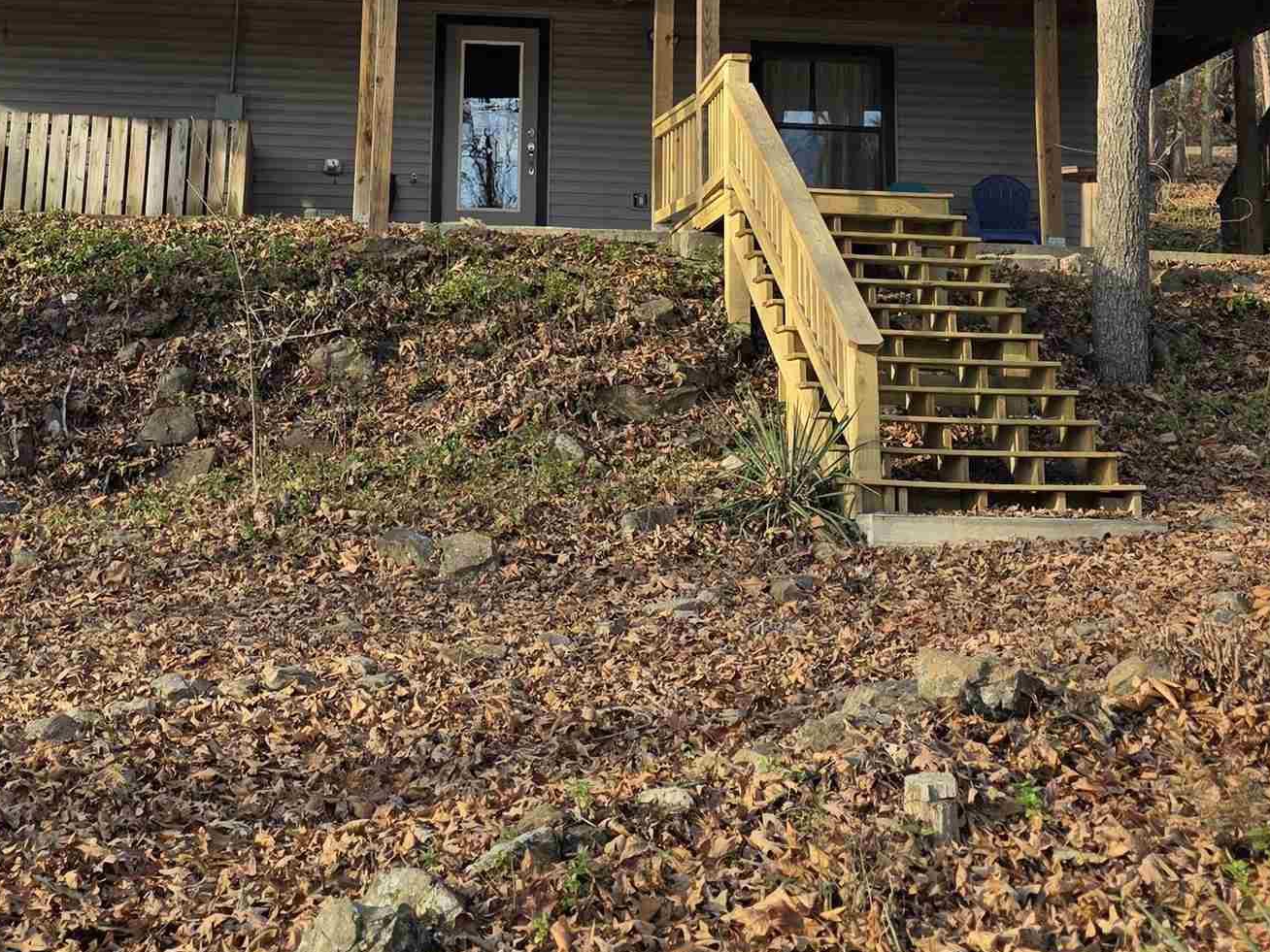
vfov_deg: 26.1
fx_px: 1981
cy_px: 89
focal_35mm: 54
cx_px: 424
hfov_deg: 35.2
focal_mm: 6.3
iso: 25
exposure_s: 1/359
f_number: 1.7
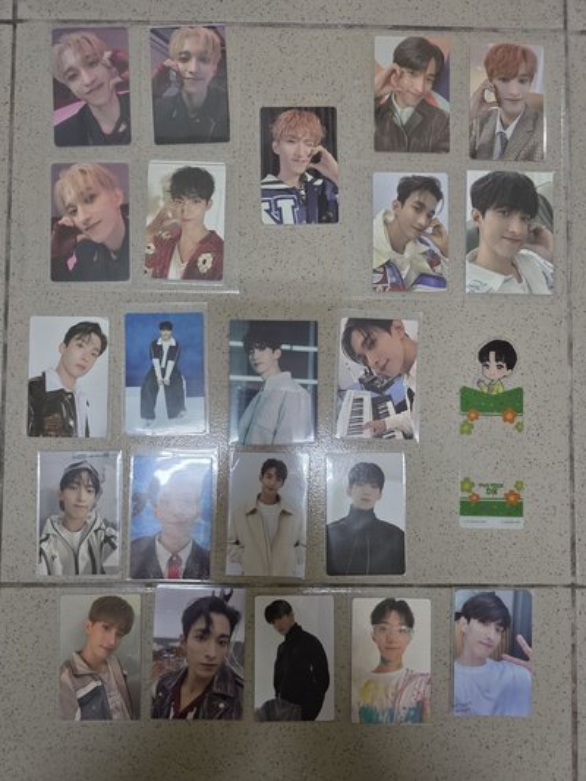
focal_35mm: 23
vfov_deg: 73.9
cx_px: 293
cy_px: 390
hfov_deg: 58.9
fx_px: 519
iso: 320
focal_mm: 6.3
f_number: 1.7
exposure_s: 1/120
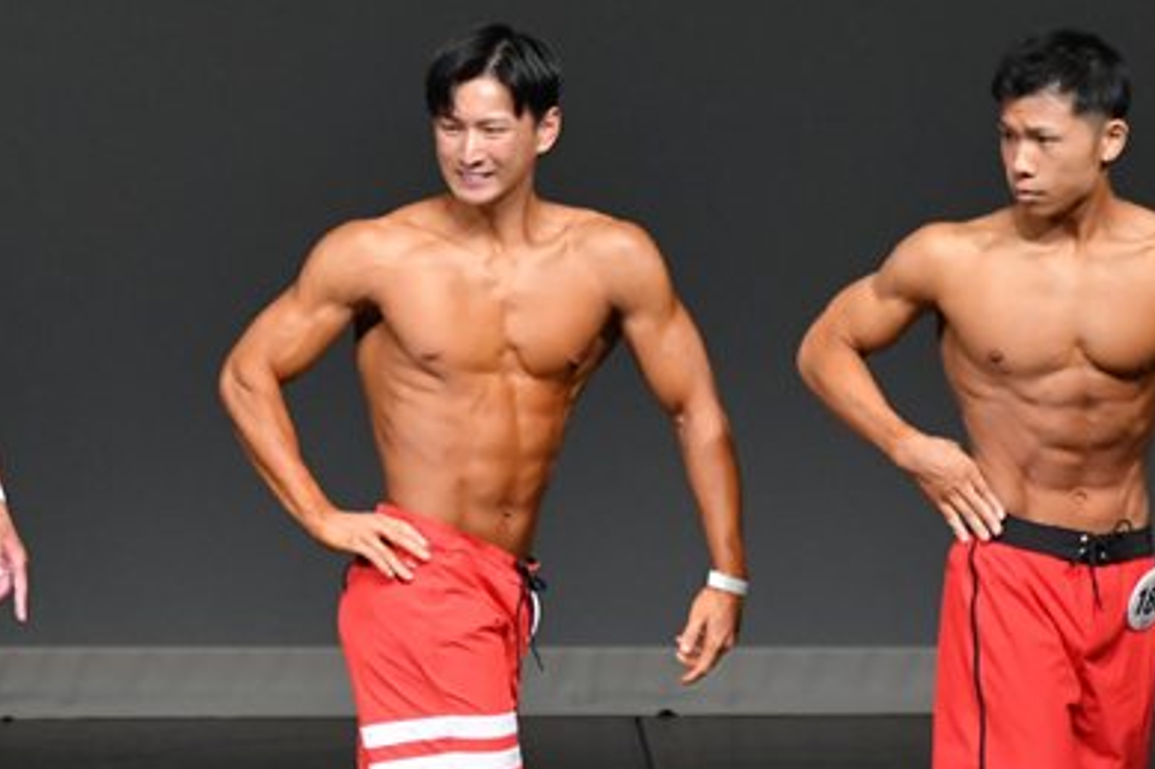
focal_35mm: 597
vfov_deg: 2.3
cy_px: 520
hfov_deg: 3.5
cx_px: 337
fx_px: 19145
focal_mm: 200
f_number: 5.6
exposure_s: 1/400
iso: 3600
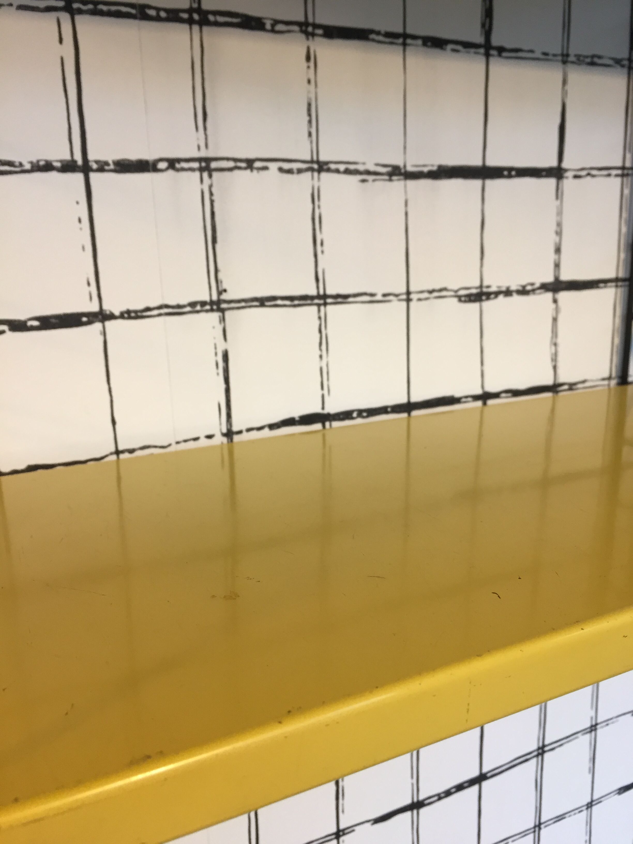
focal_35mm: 29
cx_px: 316
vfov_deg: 61.7
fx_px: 707
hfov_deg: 48.2
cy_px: 422
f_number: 2.2
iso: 125
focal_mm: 4.15
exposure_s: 1/33
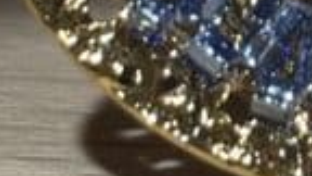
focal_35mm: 402
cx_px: 451
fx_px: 3326
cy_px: -382
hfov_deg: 5.3
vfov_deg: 3.0
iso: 32
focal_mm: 5.96
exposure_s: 1/173
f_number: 1.6
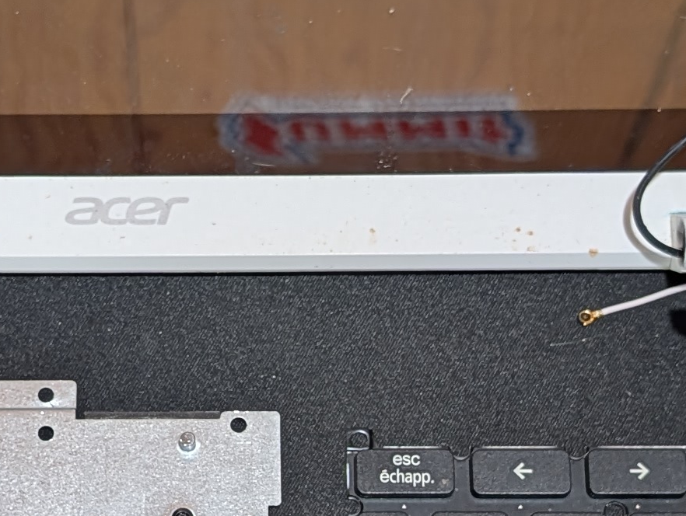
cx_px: 219
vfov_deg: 13.3
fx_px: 2203
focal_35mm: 111
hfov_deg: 17.6
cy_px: 451
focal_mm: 6.9
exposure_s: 1/24
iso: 152
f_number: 1.68
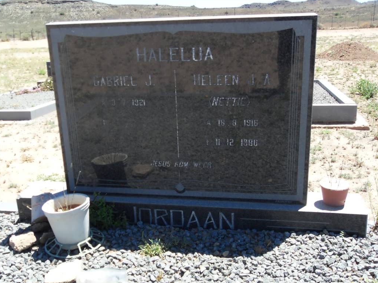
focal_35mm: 41
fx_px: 448
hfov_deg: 45.7
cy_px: 155
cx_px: 175
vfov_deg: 35.1
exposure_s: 1/350
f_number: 3.5
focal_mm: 6.3
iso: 80
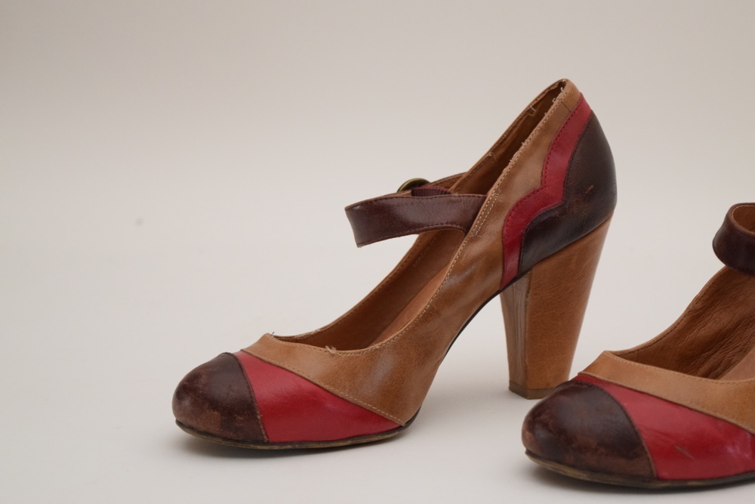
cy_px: 252
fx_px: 1730
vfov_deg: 16.6
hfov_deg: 24.6
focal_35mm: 82
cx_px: 378
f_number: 5.6
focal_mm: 55
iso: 2000
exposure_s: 1/60
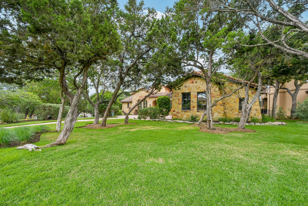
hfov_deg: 100.4
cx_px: 154
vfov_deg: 77.3
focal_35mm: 15
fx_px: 128
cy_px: 103
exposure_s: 1/320
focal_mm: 10
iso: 400
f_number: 8
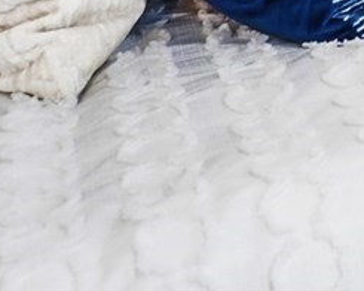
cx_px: 1007
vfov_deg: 11.0
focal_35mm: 110
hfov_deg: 11.9
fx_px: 1185
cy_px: -477
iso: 320
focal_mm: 14
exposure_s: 1/1.67
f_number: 8
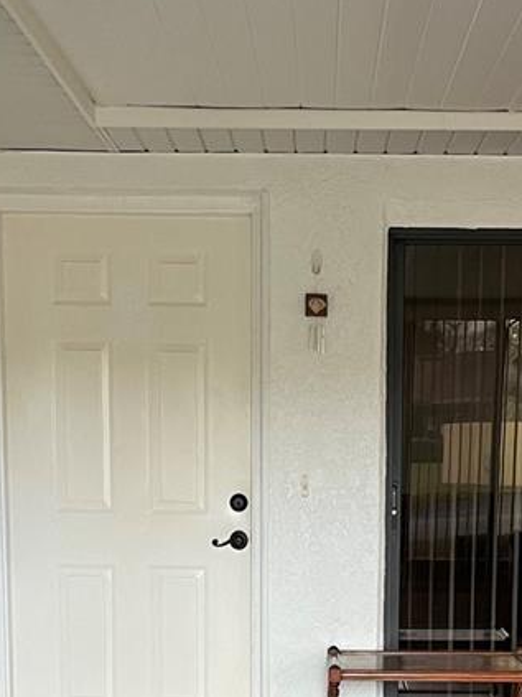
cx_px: 328
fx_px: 1428
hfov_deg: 20.7
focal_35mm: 71
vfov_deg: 26.2
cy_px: 667
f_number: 1.6
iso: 125
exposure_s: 1/88
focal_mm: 5.1
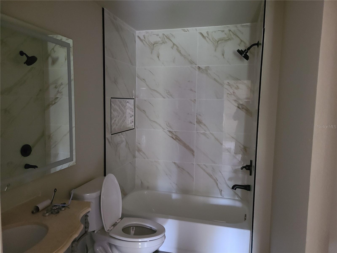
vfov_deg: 53.1
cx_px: 168
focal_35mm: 26
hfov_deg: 67.3
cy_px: 126
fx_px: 253
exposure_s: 1/24
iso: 800
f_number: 1.8
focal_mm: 5.4
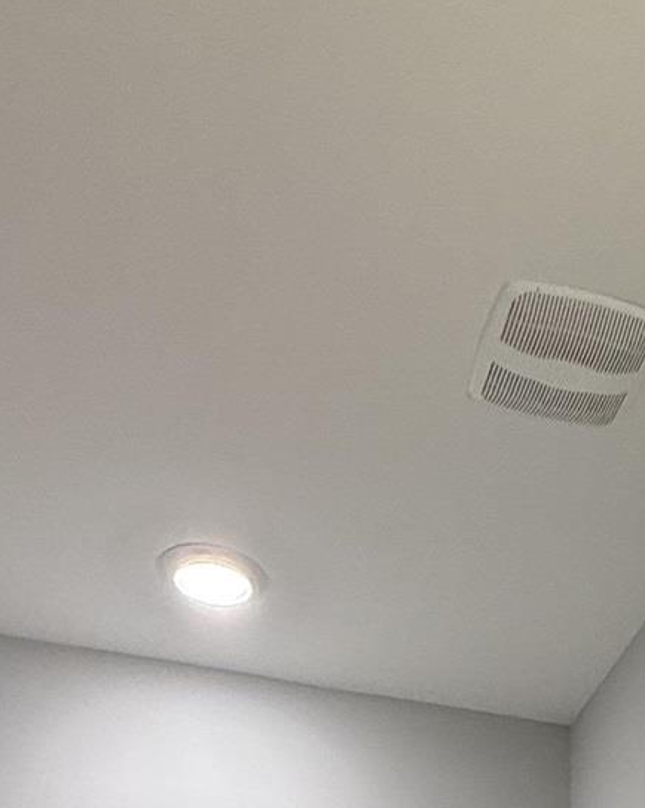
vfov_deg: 21.9
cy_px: 1415
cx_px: 617
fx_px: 1385
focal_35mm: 58
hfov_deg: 25.2
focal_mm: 2.22
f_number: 2.2
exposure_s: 1/120
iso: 160
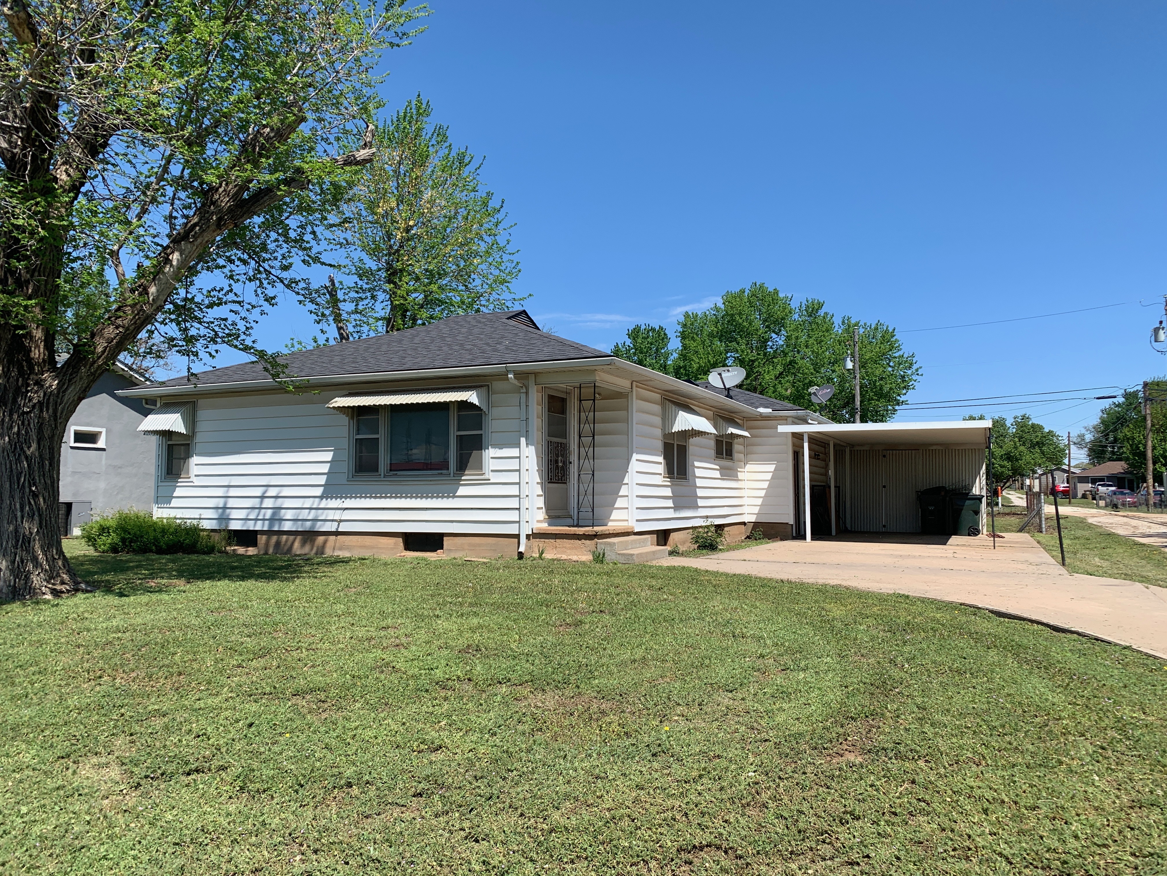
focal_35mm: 26
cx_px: 584
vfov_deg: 53.1
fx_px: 877
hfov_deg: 67.3
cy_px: 438
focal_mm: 4.25
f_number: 1.8
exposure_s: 1/2208
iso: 25
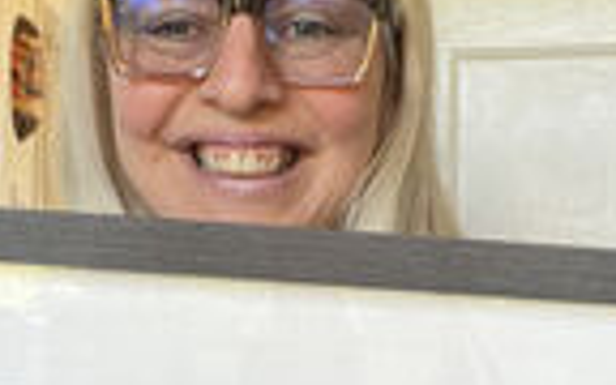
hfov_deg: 25.5
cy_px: 351
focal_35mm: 81
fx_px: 1360
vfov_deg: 15.9
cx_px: 334
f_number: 2.2
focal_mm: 2.71
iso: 100
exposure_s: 1/112
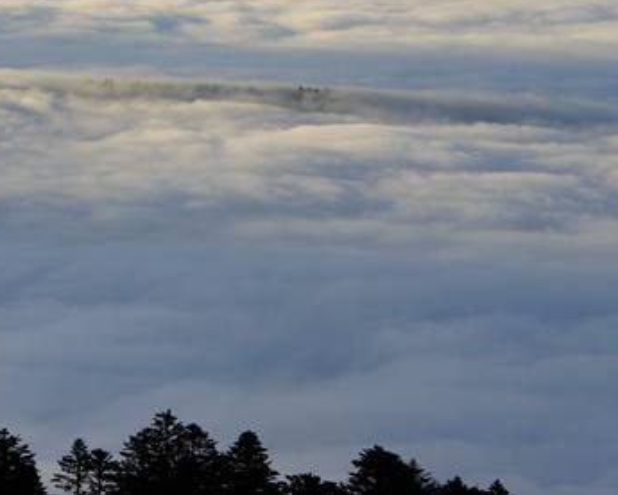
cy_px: -116
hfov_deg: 9.7
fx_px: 3567
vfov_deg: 7.8
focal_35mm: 195
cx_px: -195
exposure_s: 1/400
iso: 100
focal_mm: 70
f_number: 8
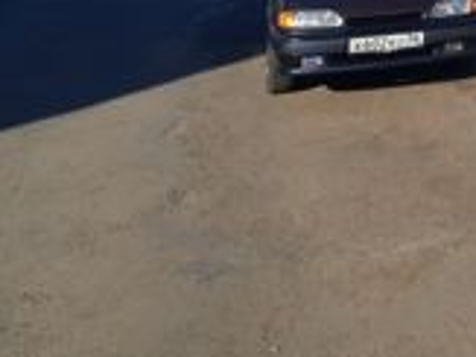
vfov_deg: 22.3
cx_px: 677
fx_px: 701
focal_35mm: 51
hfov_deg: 28.0
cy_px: -208
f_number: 2.2
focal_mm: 1.74
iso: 40
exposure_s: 1/1218
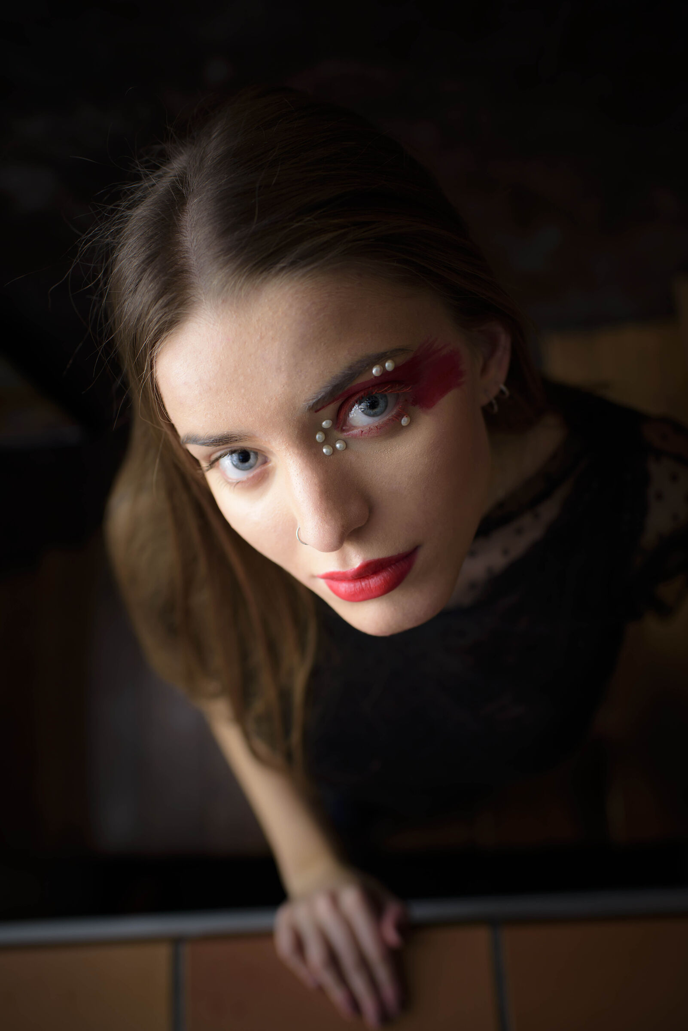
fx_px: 1002
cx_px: 344
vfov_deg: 54.4
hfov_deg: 37.9
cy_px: 516
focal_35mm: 35
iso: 100
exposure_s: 1/160
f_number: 2.8
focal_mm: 35
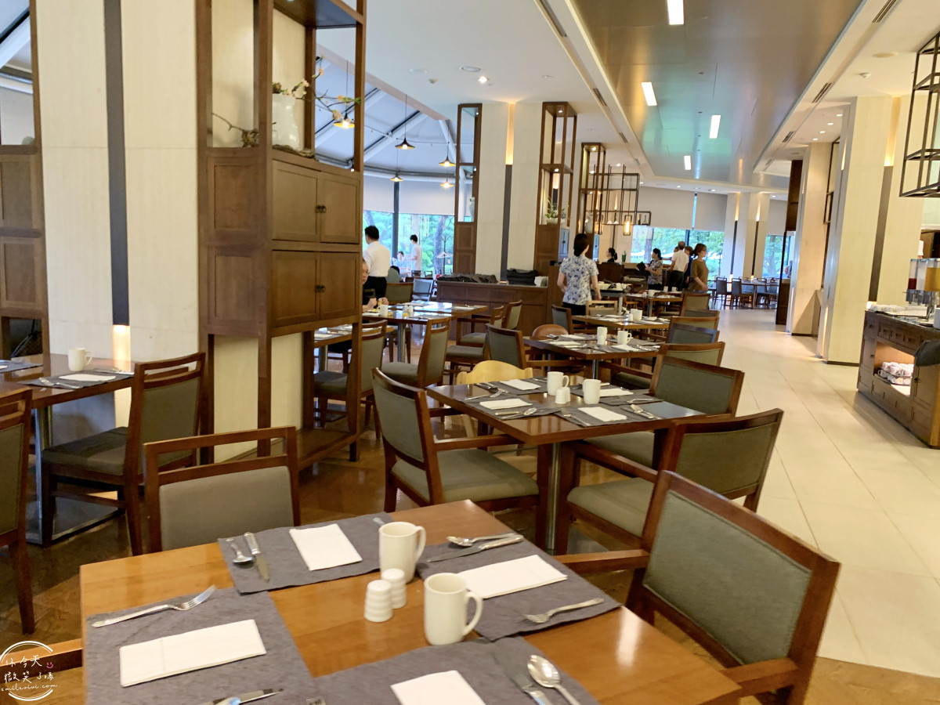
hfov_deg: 67.3
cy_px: 352
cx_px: 470
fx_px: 706
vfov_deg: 53.1
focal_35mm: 26
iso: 200
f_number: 1.8
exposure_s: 1/42
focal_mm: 4.25
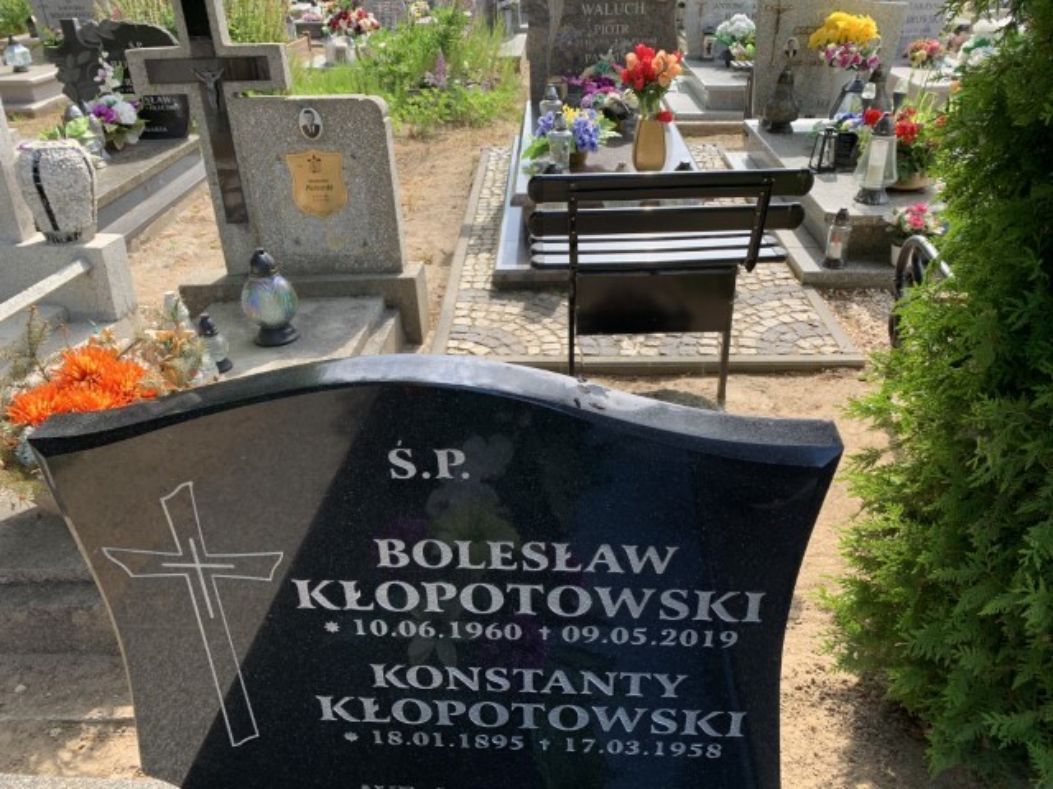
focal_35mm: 26
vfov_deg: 53.1
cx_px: 526
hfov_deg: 67.3
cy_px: 394
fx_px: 791
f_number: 1.8
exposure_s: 1/428
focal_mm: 4.25
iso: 25
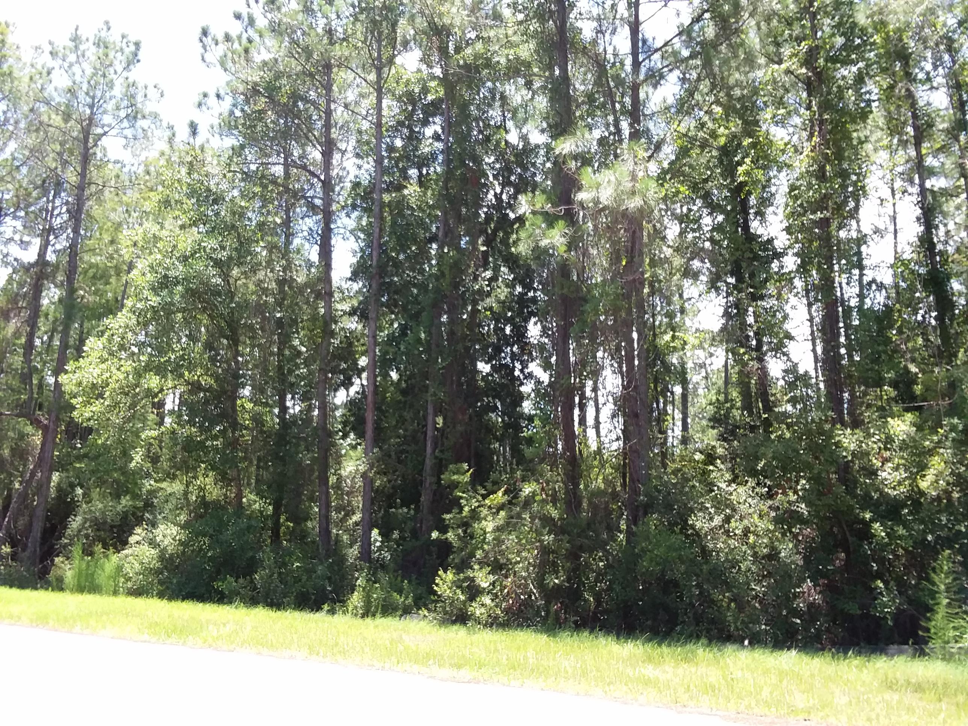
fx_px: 811
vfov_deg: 48.2
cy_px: 363
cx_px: 484
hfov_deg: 61.7
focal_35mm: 29
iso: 40
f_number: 1.9
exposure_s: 1/241
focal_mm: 2.47
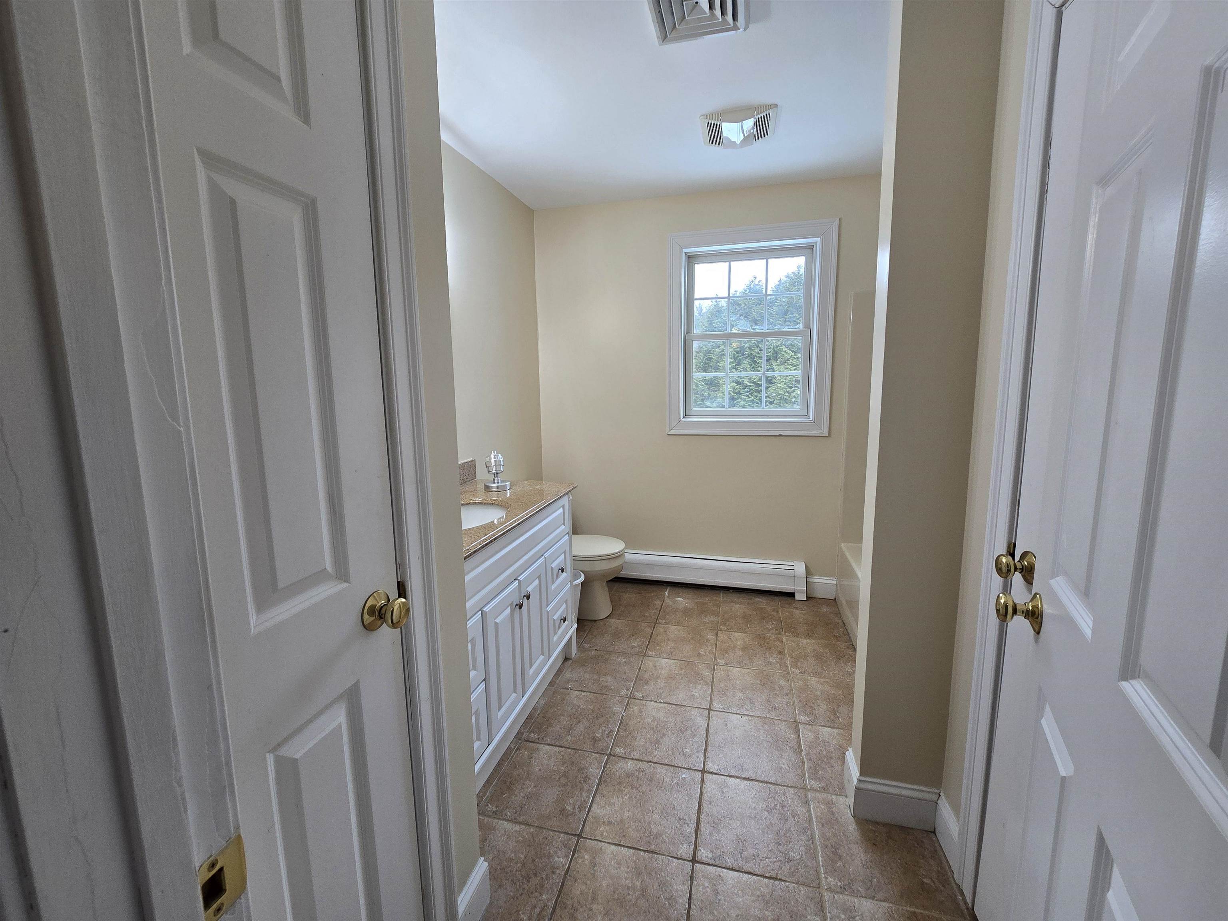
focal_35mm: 13
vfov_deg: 89.9
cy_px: 460
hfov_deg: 106.2
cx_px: 614
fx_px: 461
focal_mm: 2.2
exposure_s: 1/60
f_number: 2.2
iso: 80
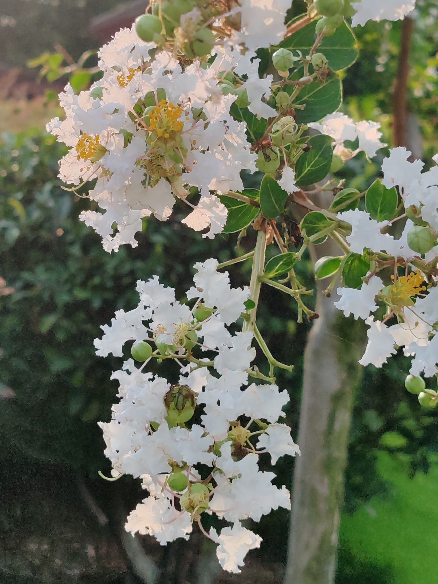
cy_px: 221
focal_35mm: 75
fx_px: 1265
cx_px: 164
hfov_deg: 19.6
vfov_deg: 25.9
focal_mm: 6.12
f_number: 1.9
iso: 50
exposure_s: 1/1000
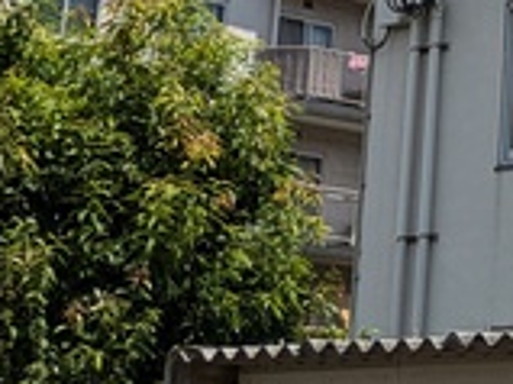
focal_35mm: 150
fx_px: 2221
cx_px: 728
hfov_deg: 12.6
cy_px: -397
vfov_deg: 9.2
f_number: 1.89
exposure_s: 1/3745
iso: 47
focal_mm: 5.43
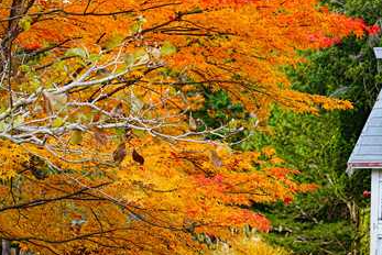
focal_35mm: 121
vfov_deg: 11.3
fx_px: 1285
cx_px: 214
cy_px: 141
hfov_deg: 16.9
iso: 250
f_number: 6.3
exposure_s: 1/125
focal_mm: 105
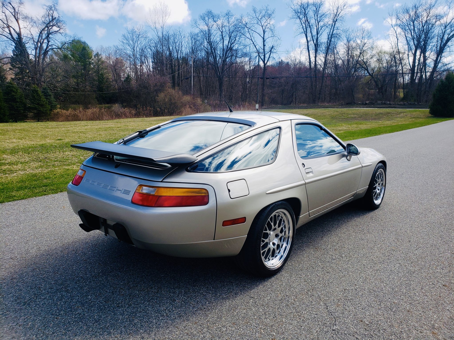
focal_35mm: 26
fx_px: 341
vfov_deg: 53.1
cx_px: 227
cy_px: 170
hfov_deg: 67.3
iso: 50
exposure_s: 1/1170
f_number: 2.4
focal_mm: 4.3
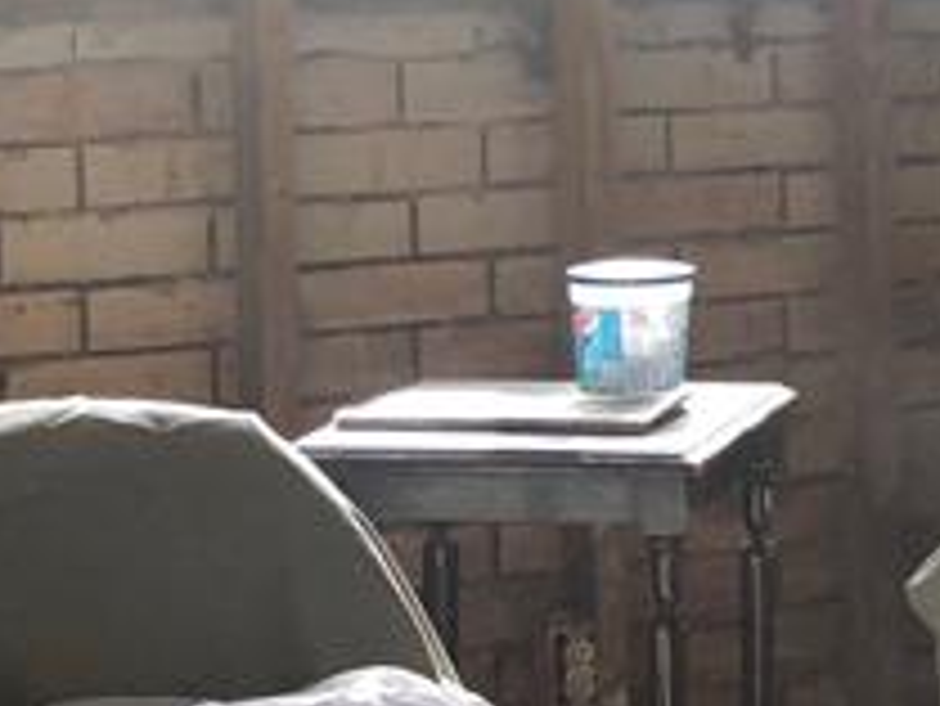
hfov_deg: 13.0
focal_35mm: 142
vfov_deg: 10.4
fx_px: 3858
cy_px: 171
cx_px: 1466
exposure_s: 1/20
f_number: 1.8
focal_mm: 3.99
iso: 40
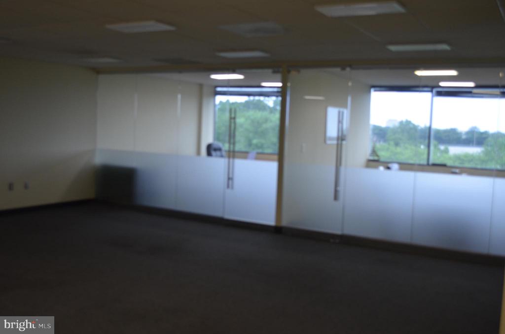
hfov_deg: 53.2
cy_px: 167
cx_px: 252
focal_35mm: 36
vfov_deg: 36.7
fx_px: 504
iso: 400
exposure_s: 1/80
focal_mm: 24
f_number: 4.5
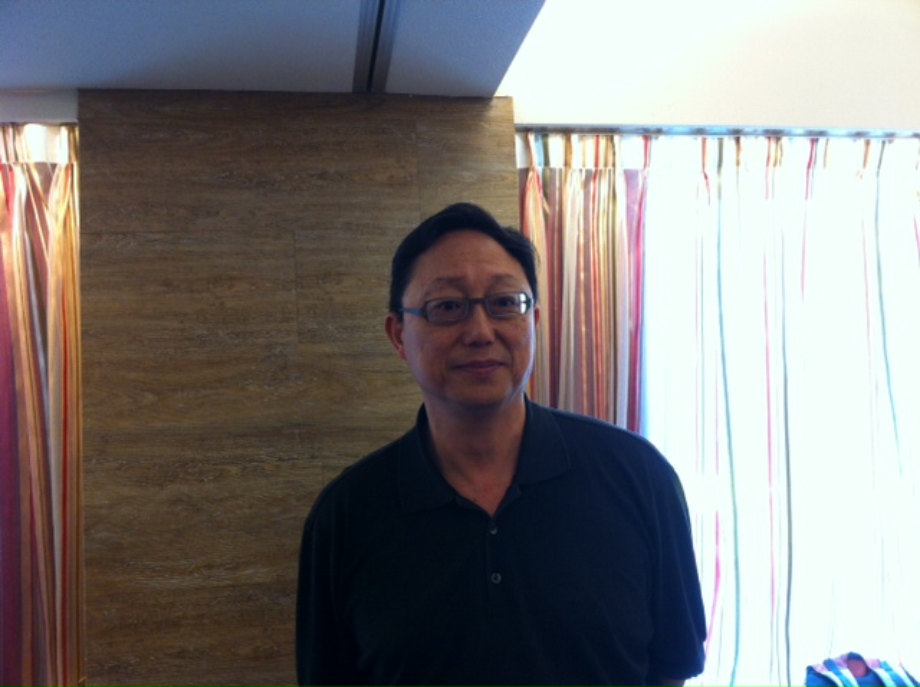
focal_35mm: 35
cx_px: 460
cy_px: 344
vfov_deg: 40.6
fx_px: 929
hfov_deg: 52.7
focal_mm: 3.85
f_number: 2.8
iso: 125
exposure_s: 1/15
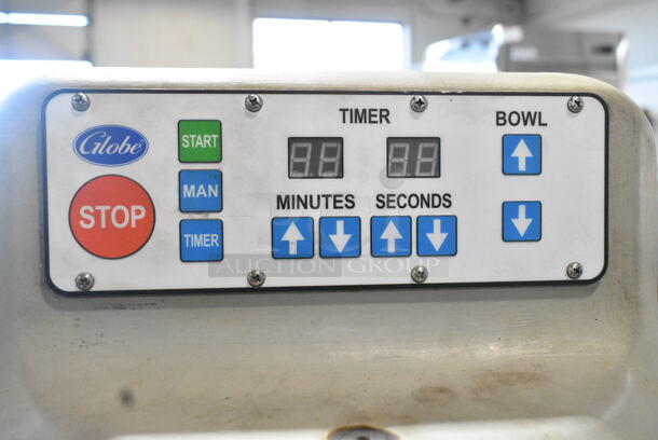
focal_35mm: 38
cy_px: 220
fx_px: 686
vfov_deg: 35.6
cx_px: 329
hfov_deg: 51.2
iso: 6400
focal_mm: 25
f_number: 7.1
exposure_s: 1/320
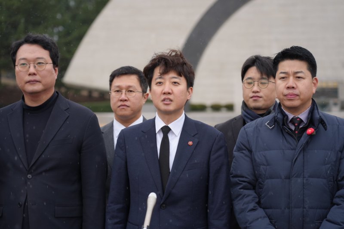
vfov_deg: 13.1
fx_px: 1004
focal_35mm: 105
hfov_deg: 19.4
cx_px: 172
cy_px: 114
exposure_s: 1/160
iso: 200
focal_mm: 105
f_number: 4
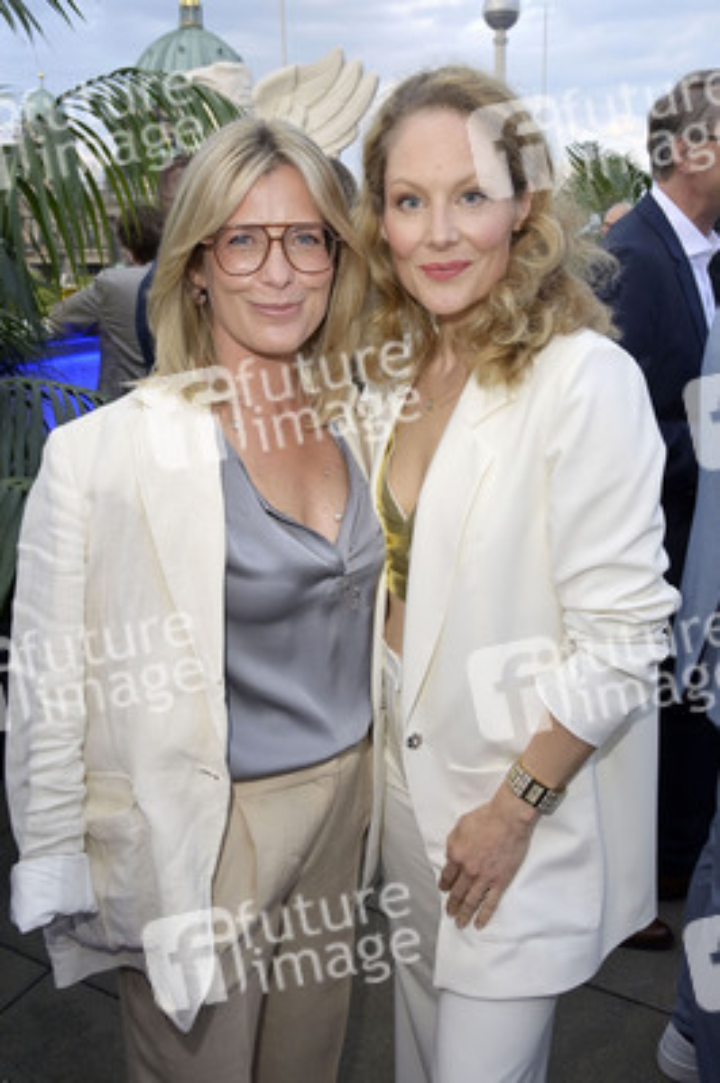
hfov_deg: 43.5
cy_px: 542
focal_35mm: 30
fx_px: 901
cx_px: 360
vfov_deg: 62.0
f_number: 8
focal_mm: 30
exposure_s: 1/60
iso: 640
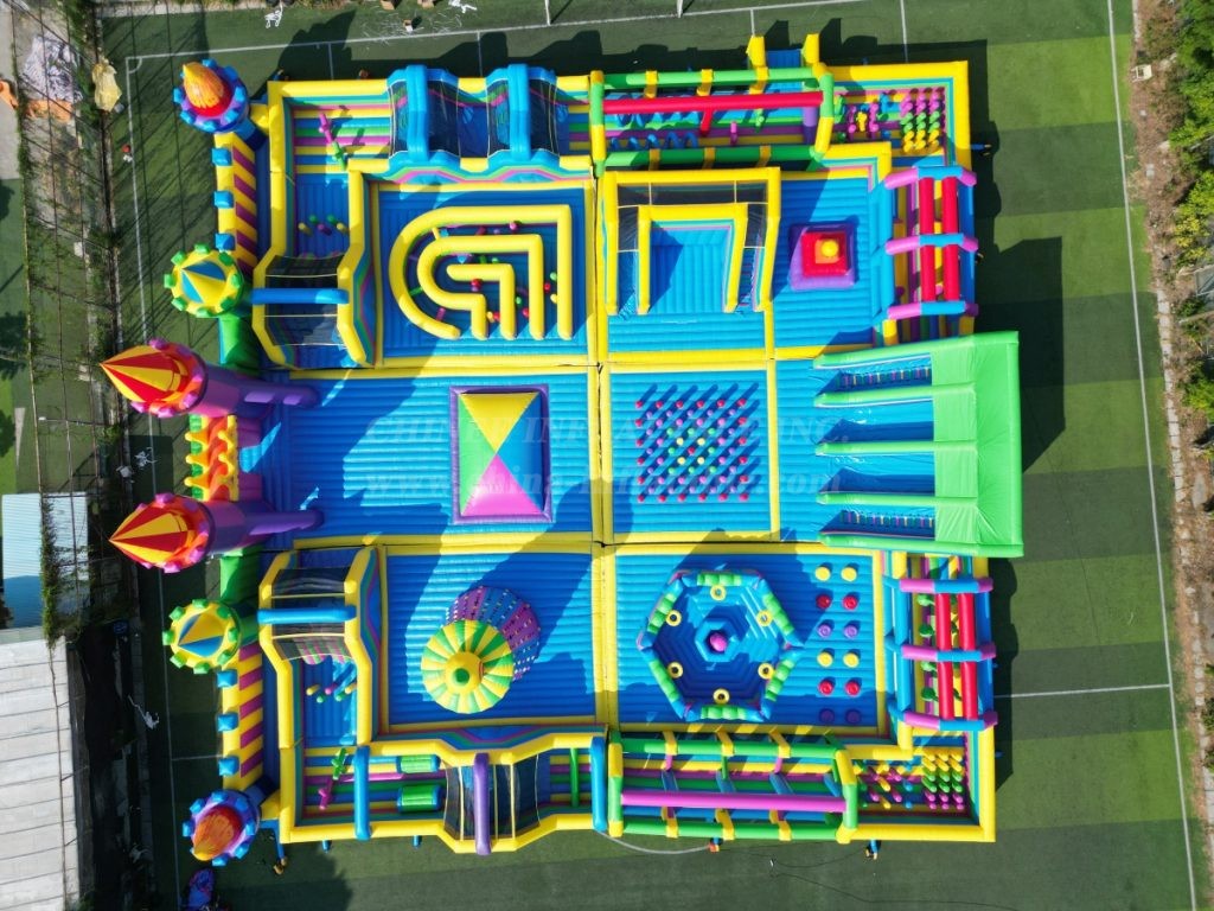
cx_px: 607
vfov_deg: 56.8
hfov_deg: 71.6
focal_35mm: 24
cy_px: 456
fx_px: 842
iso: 200
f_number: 1.7
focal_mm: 6.72
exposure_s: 1/3200
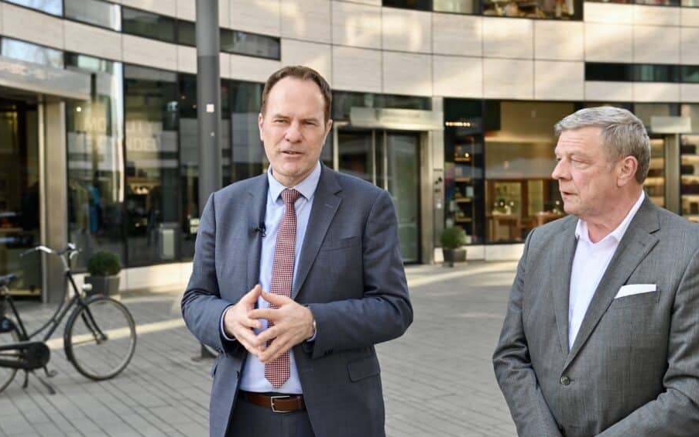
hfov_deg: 38.8
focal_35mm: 52
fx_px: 991
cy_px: 215
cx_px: 327
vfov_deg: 24.9
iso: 100
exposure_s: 1/100
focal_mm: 45
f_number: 3.5
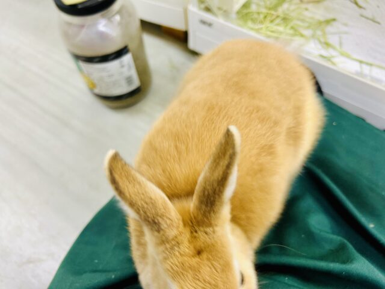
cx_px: 192
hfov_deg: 67.3
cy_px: 144
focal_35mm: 26
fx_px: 289
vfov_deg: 53.1
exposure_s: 1/50
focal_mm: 5.7
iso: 160
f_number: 1.5
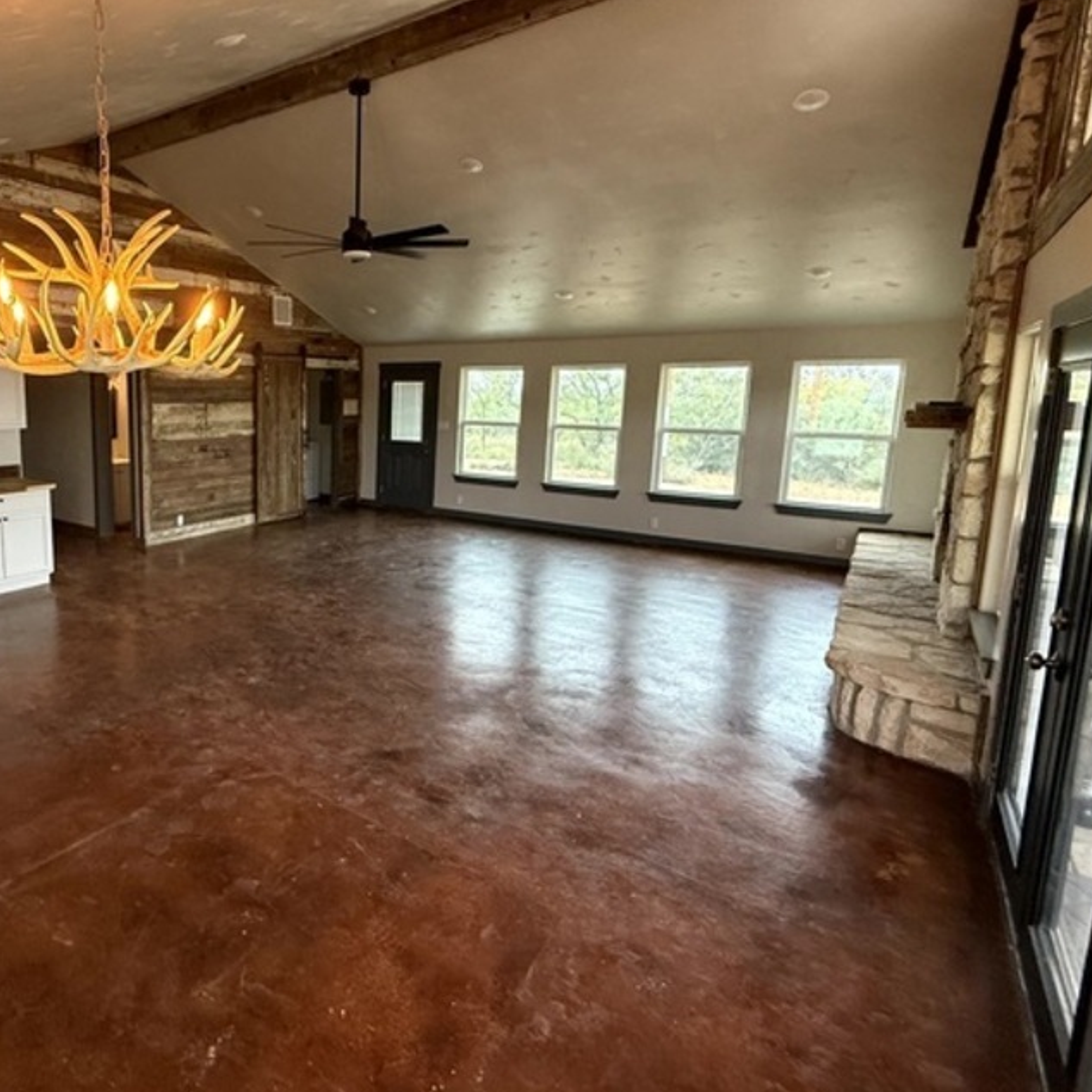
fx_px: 714
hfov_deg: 71.3
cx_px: 317
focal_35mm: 20
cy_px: 496
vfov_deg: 74.7
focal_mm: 2.22
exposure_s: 1/120
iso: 400
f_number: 2.2
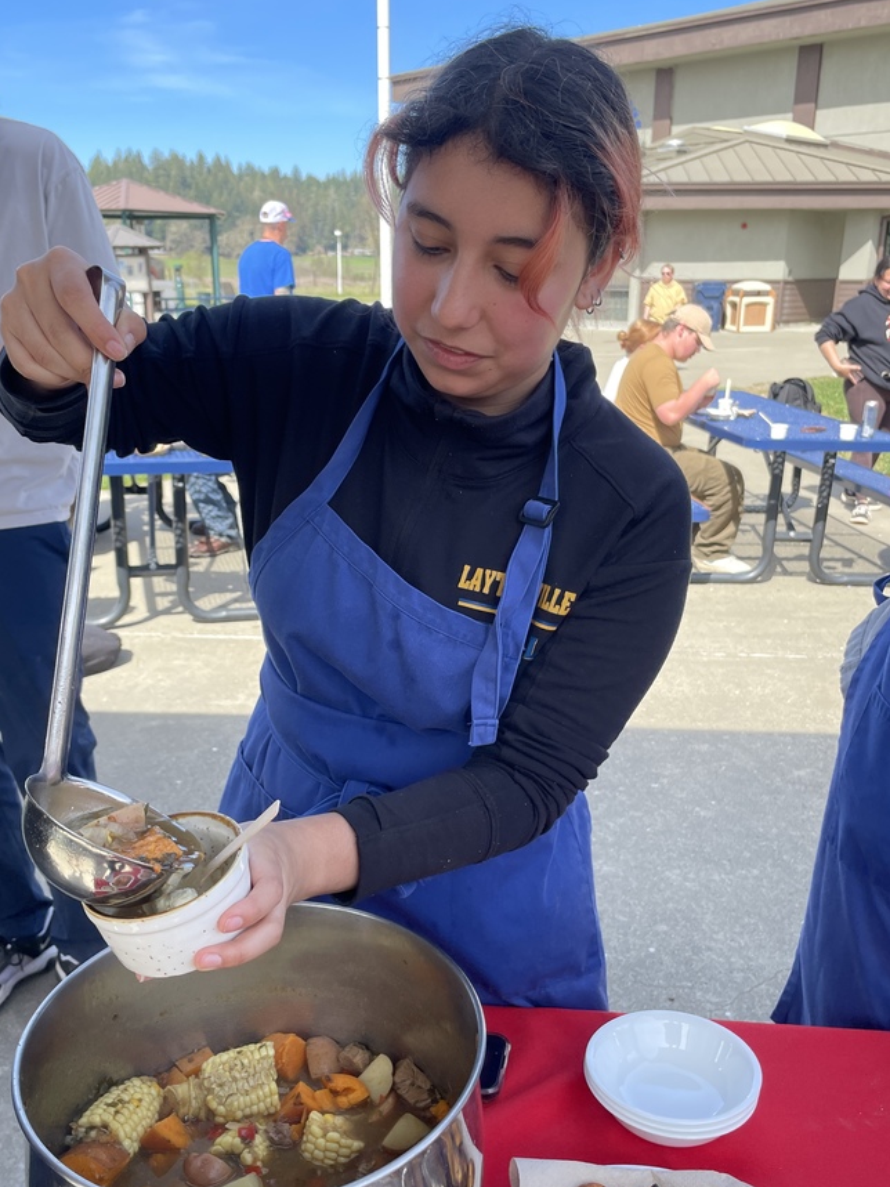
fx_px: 1063
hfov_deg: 45.4
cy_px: 632
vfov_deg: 58.3
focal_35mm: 31
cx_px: 409
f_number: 1.6
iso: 32
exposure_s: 1/602
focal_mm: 4.2
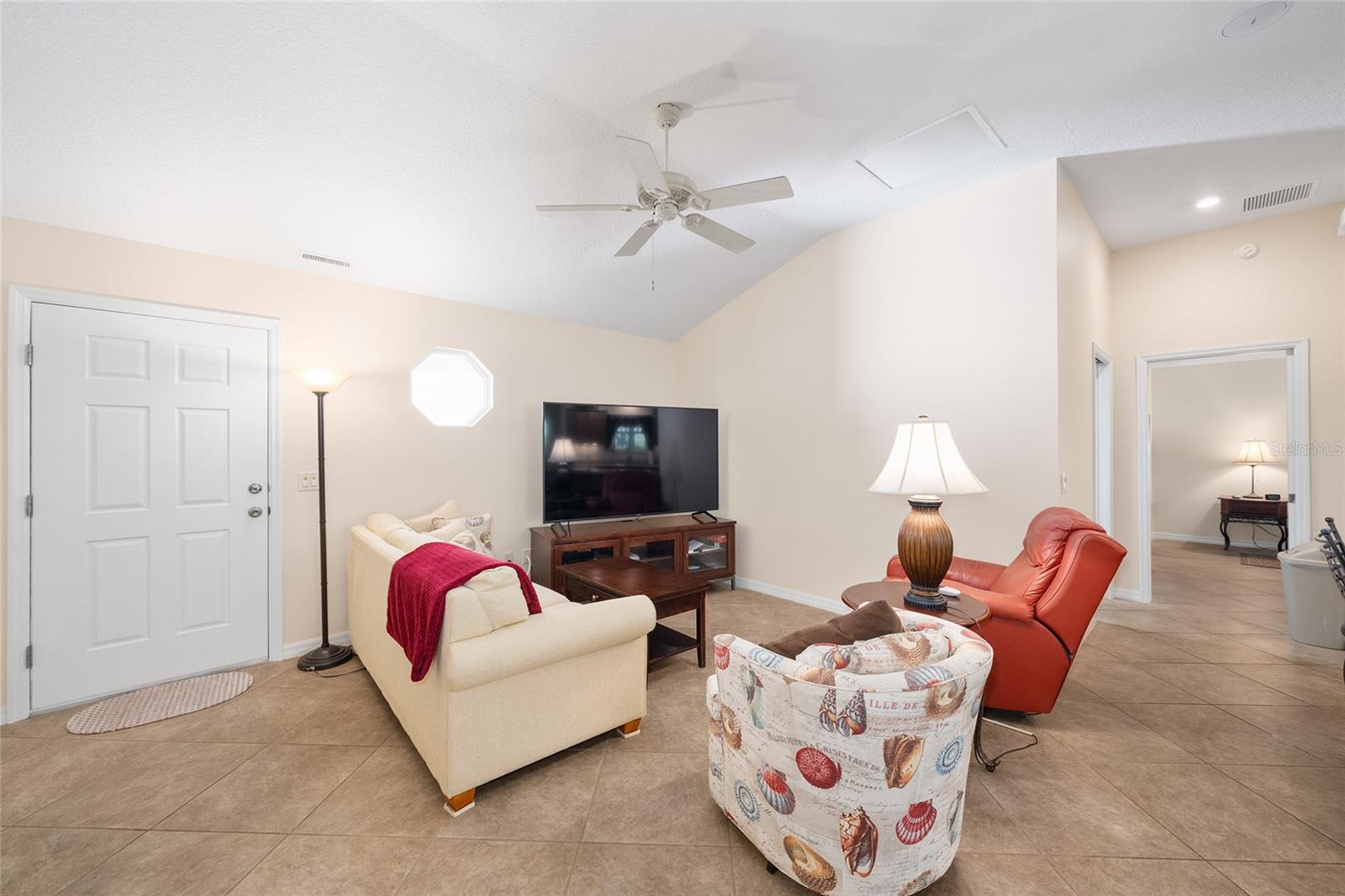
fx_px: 523
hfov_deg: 104.3
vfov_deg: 81.2
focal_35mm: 14
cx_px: 672
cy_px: 448
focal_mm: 14
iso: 500
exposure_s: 1/6
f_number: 8
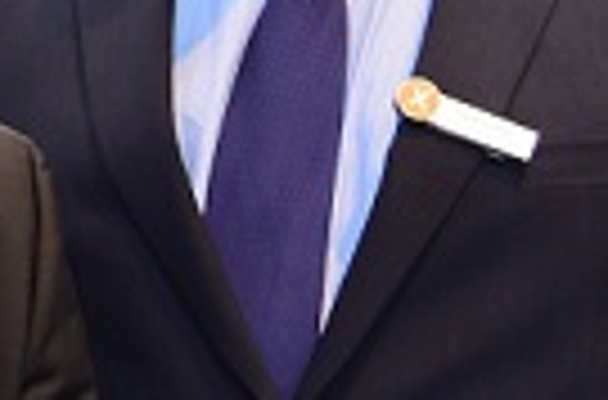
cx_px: -444
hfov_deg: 9.2
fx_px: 3618
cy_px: 279
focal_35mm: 215
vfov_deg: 6.3
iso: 640
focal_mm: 28
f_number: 4.5
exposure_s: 1/60
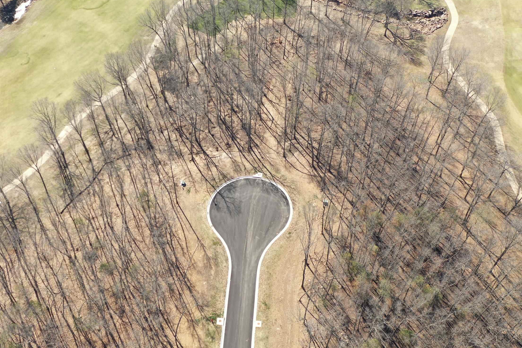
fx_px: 565
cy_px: 156
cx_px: 253
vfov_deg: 34.2
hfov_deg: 49.6
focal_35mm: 39
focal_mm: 10.26
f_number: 3.2
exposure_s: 1/30
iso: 100
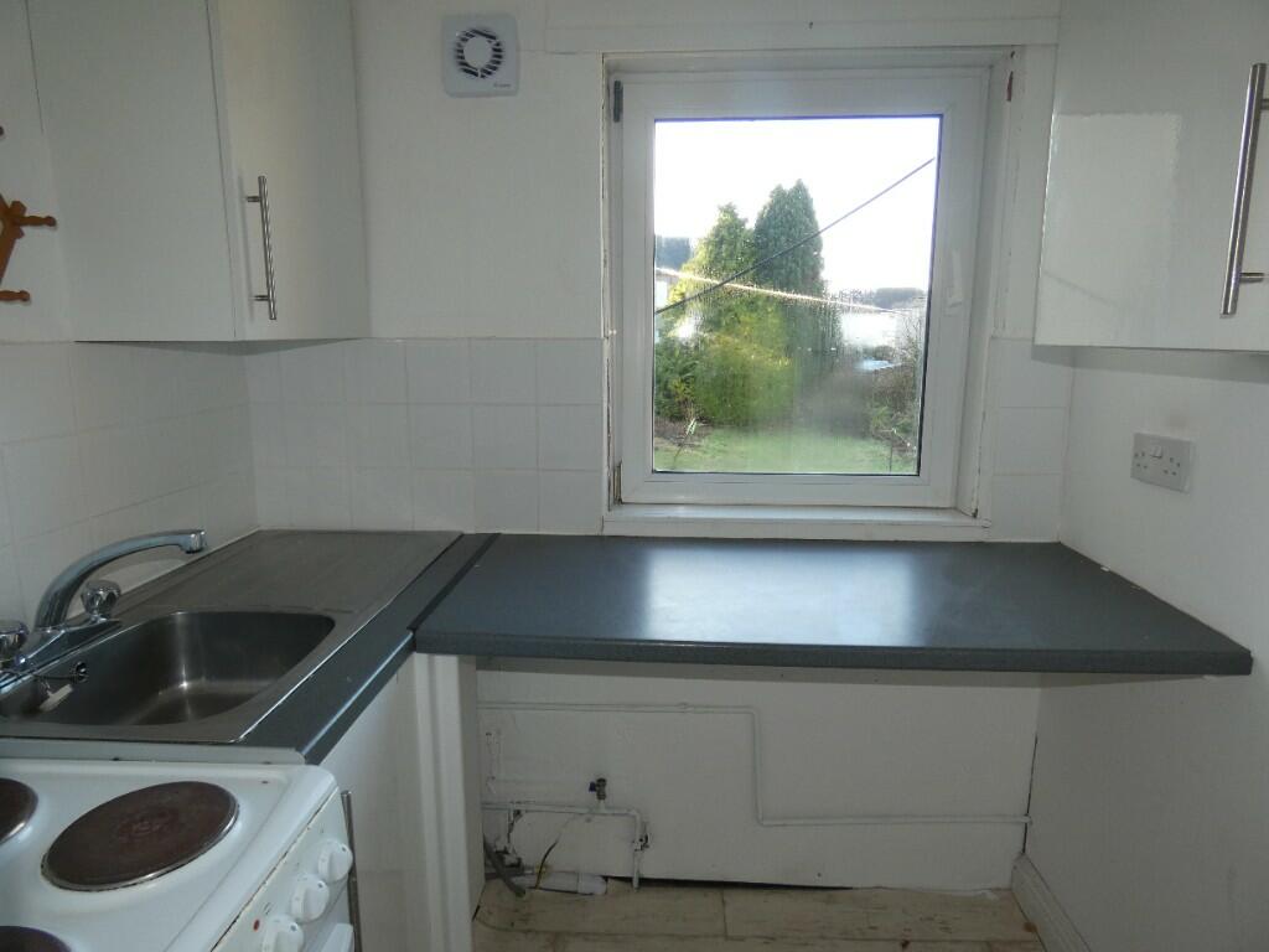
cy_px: 476
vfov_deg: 66.0
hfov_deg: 81.7
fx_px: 733
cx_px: 634
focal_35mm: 20
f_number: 2.8
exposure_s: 1/60
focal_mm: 3.6
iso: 100
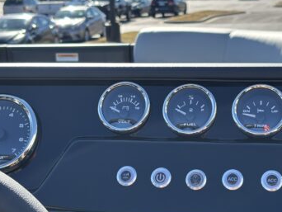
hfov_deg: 24.1
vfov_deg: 18.2
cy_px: 133
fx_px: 660
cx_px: 160
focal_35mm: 81
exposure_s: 1/732
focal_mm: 5.96
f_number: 1.6
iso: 32
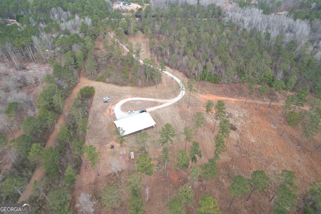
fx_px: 196
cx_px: 160
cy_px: 107
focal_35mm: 22
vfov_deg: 57.2
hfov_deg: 78.6
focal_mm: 8.38
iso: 100
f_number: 2.8
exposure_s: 1/250
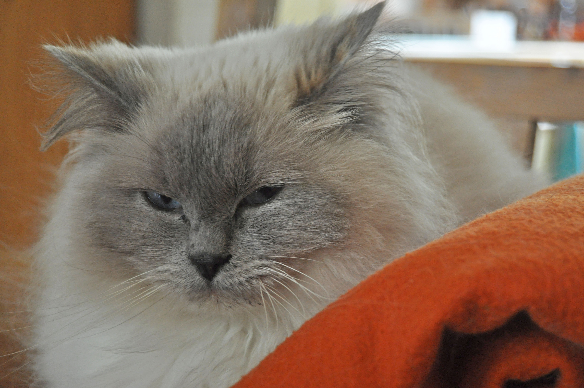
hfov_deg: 26.0
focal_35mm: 78
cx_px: 292
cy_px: 194
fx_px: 1264
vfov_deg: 17.4
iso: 1000
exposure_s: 1/30
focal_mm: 52
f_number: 5.6
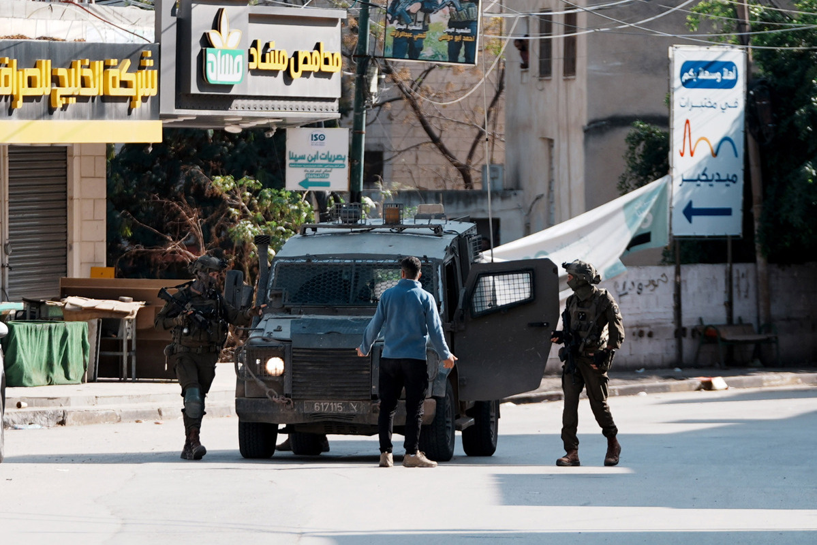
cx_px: 408
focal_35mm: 216
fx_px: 4903
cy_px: 272
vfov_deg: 6.4
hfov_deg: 9.5
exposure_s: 1/2000
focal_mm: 144
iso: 125
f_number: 2.8
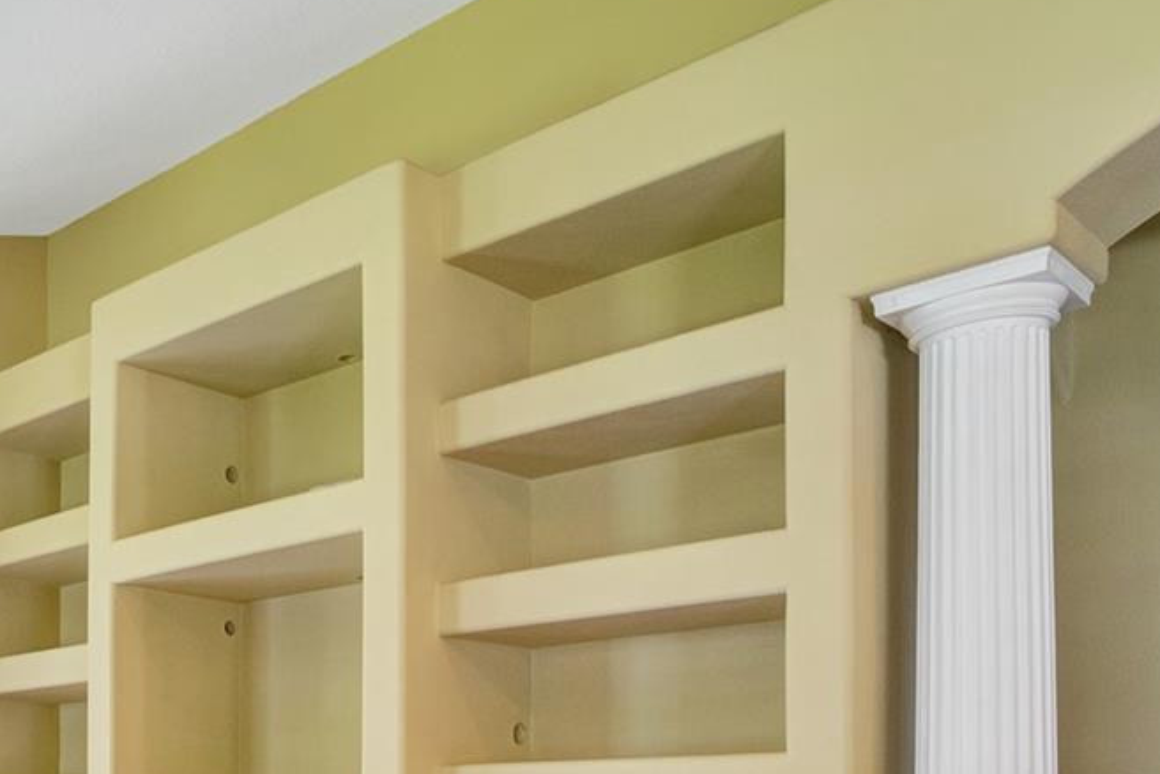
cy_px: 802
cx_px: -58
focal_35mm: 39
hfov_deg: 41.4
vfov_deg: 31.3
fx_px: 1257
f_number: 8
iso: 640
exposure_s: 1/2
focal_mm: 16
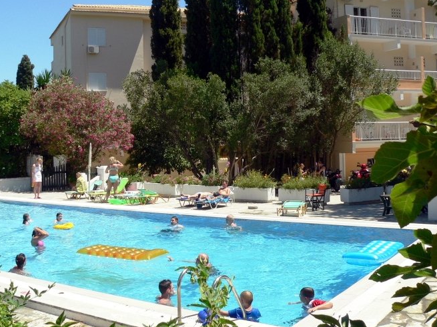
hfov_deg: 42.8
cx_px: 177
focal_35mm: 44
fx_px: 555
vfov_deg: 32.8
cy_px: 138
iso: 80
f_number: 4
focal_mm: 6
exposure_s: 1/500
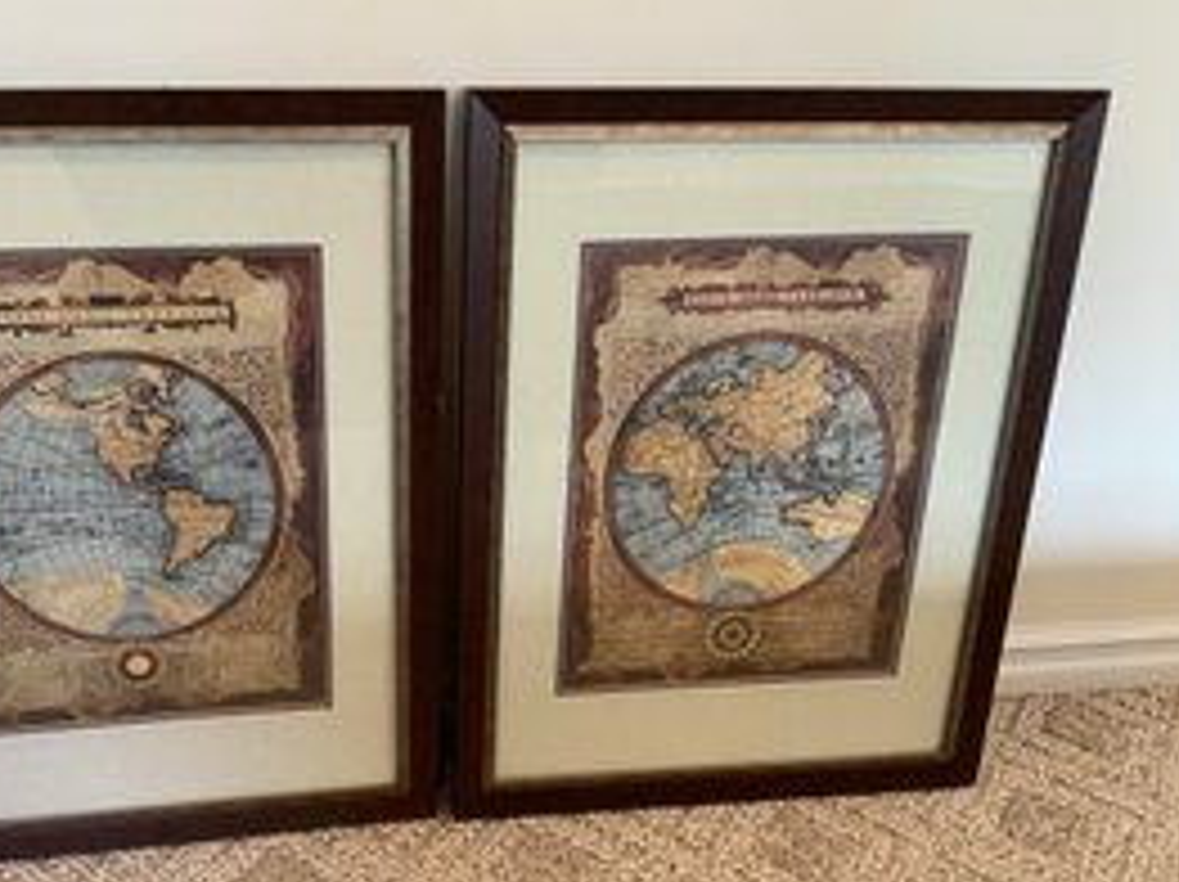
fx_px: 1293
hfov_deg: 48.5
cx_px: 430
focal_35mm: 38
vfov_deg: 37.4
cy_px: 560
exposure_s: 1/60
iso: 125
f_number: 1.8
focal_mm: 3
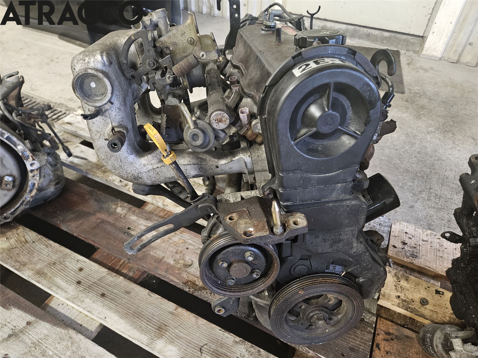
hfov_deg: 73.9
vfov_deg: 58.9
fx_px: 318
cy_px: 179
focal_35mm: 23
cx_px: 239
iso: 640
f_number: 1.8
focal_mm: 5.4
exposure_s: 1/25
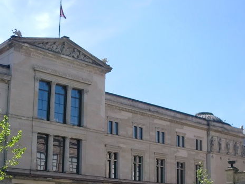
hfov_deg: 31.2
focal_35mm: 62
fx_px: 439
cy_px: 159
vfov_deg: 23.1
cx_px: 140
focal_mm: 6.3
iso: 64
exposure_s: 1/800
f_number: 3.1
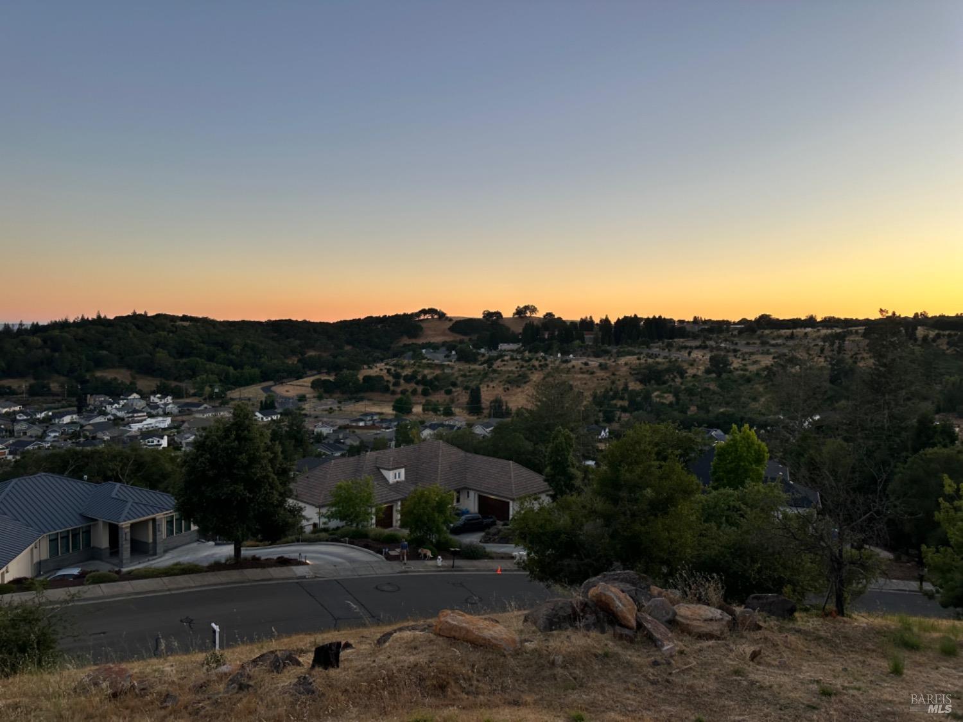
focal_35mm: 24
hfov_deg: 71.6
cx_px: 482
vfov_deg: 56.8
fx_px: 668
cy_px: 361
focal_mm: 6.86
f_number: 1.78
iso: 80
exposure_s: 1/412
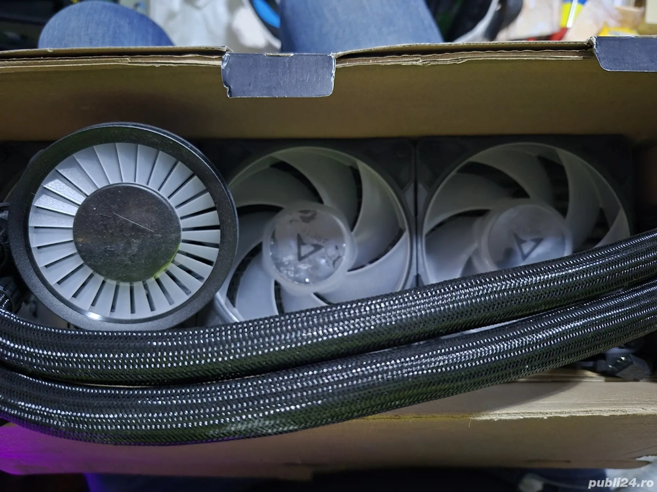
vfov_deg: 58.9
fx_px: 437
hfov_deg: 73.9
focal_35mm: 23
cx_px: 328
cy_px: 246
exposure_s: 1/20
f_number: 1.8
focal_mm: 5.4
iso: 2500
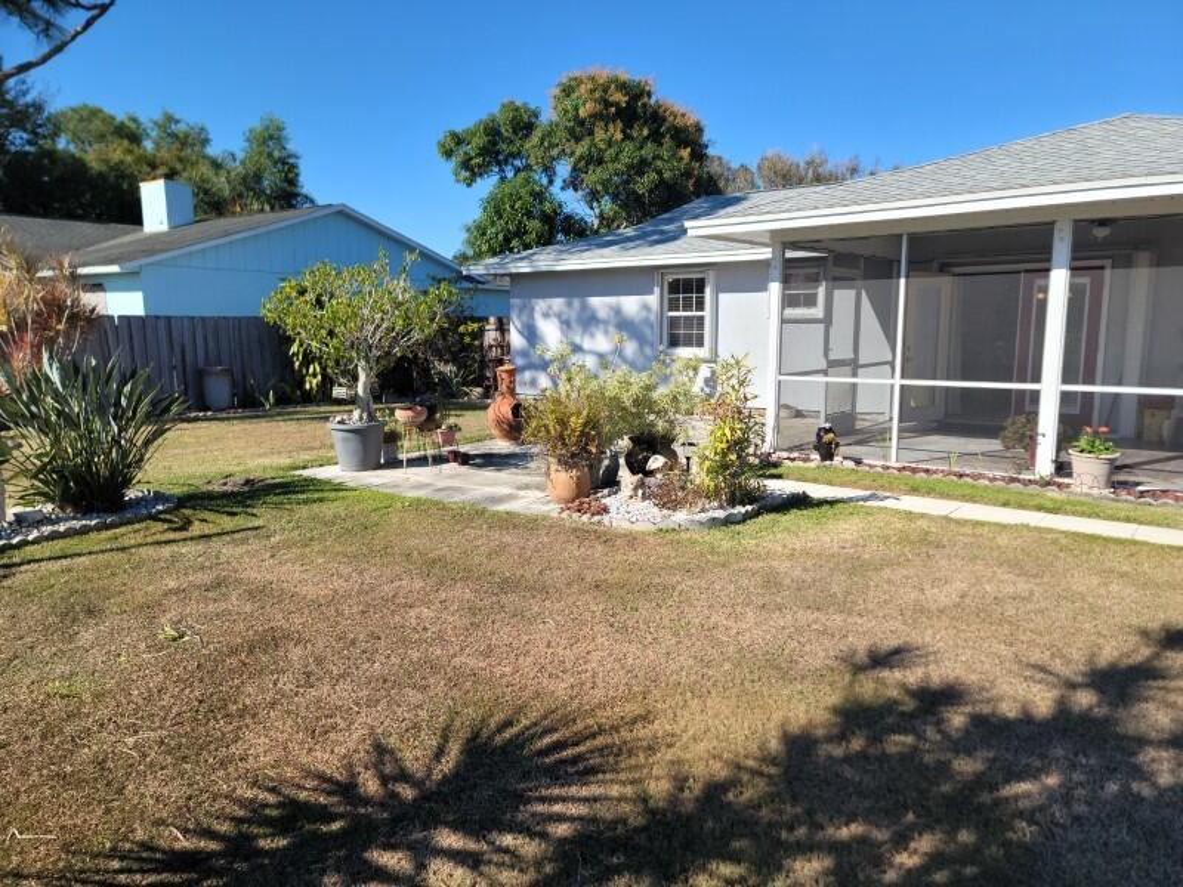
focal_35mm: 25
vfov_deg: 54.9
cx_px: 592
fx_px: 854
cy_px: 444
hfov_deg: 69.4
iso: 20
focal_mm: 7
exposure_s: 1/794
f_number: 1.8
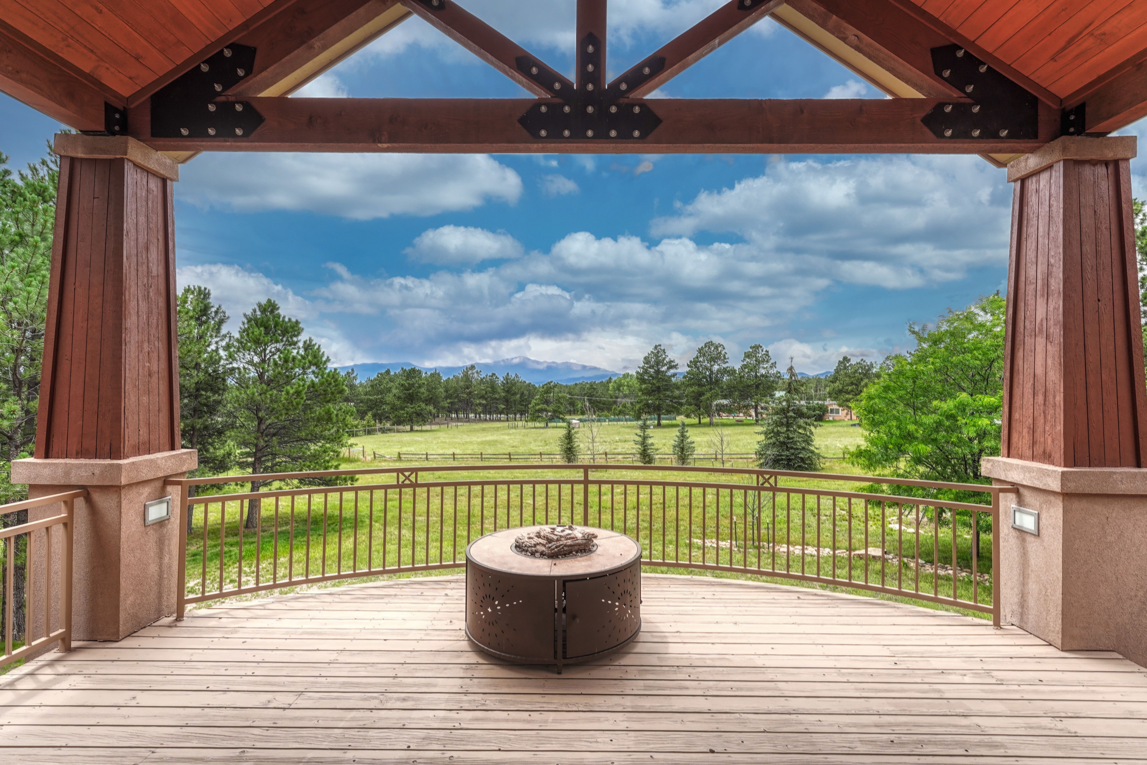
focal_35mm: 17
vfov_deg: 69.5
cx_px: 574
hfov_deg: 92.3
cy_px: 382
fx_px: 551
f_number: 8
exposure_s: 1/640
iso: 400
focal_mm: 17.3
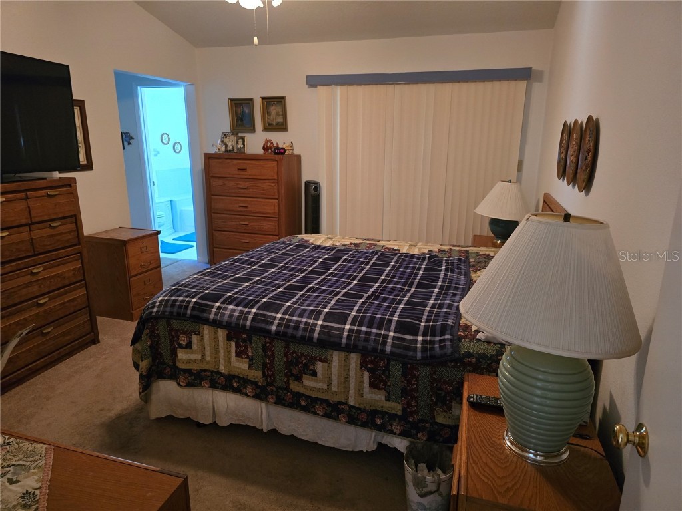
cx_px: 341
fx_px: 453
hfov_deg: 73.9
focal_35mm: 23
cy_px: 256
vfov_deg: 58.9
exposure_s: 1/60
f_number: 1.7
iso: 1250
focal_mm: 6.3
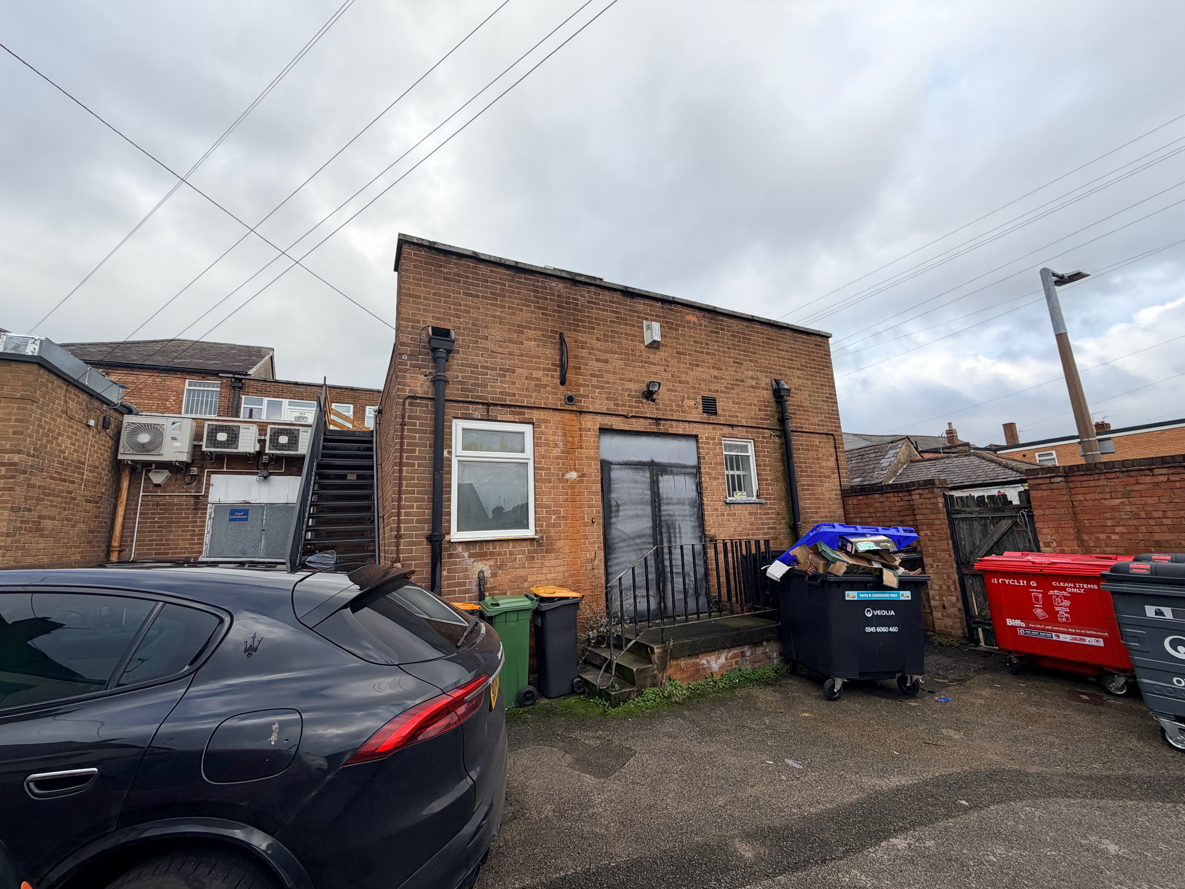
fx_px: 479
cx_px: 592
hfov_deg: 102.1
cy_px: 444
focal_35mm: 14
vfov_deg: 85.7
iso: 40
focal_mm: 2.22
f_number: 2.2
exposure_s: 1/709
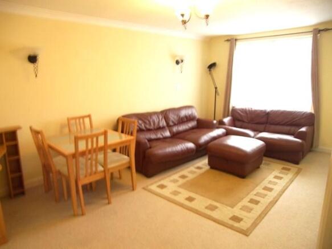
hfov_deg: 71.6
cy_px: 124
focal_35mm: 24
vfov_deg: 56.8
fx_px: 230
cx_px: 166
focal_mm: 5
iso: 50
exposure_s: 1/6
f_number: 2.8
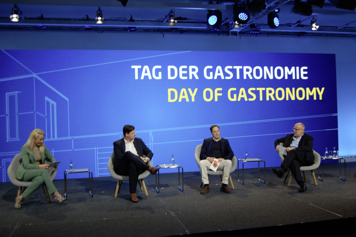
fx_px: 385
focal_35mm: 39
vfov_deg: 34.2
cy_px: 118
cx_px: 178
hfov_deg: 49.6
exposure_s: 1/30
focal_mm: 26
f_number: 4
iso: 500
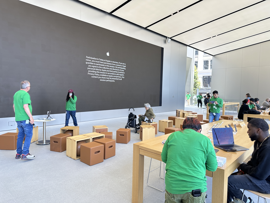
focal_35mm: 24
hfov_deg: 71.6
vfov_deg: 56.8
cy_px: 102
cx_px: 135
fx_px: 187
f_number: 1.78
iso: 64
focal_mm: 6.86
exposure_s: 1/227
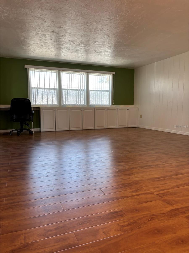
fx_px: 189
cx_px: 94
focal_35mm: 26
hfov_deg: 53.1
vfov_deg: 67.3
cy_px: 126
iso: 64
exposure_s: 1/120
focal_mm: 5.96
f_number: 1.6
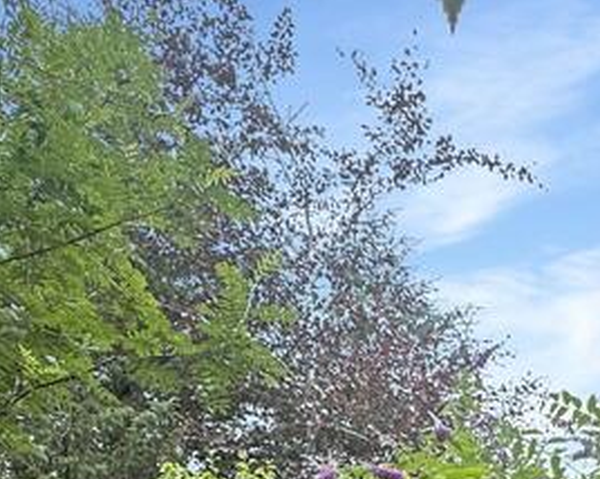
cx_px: 470
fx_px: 905
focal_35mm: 51
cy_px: 766
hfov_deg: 35.6
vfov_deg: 22.7
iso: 40
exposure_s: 1/344
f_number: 2.2
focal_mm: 2.22
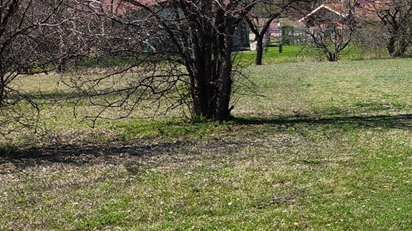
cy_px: -60
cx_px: 697
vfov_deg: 13.2
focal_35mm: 89
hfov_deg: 19.3
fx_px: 972
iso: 20
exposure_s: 1/1967
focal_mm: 5.4
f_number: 1.8
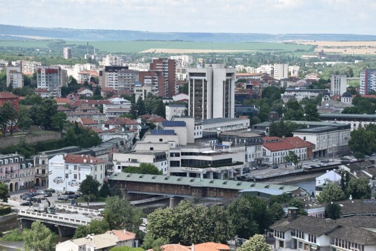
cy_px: 126
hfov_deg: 18.2
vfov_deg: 12.2
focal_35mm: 112
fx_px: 1176
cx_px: 188
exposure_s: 1/250
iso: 200
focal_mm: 75
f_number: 8
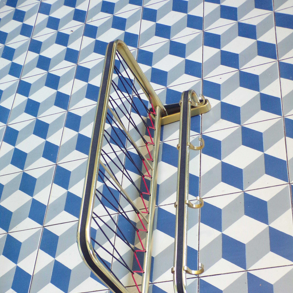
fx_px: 555
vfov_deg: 29.4
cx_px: 146
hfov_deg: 29.6
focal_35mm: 58
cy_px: 187
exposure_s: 1/17
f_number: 3.5
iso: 400
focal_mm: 8.7
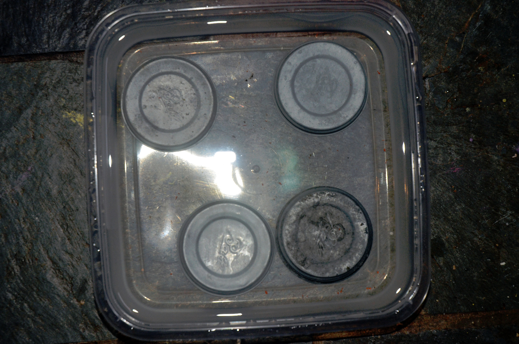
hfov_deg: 24.7
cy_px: 172
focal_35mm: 82
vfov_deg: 16.5
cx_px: 260
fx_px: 1187
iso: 800
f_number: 4.5
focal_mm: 55
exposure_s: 1/60
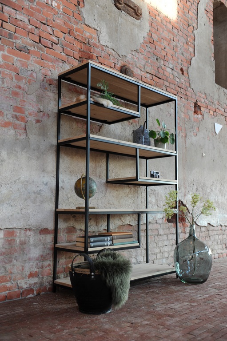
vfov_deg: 53.2
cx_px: 114
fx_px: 341
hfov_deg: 36.8
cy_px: 170
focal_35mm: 36
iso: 250
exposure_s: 1/40
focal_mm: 36
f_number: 4
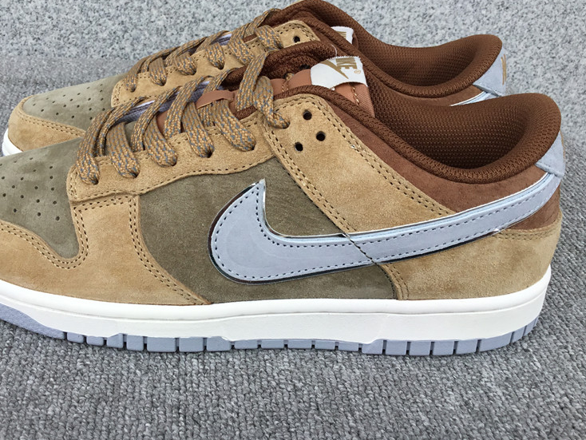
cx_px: 244
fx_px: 643
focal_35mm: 38
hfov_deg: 48.8
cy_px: 178
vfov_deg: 37.6
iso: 25
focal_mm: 3.3
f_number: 2.4
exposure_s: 1/574
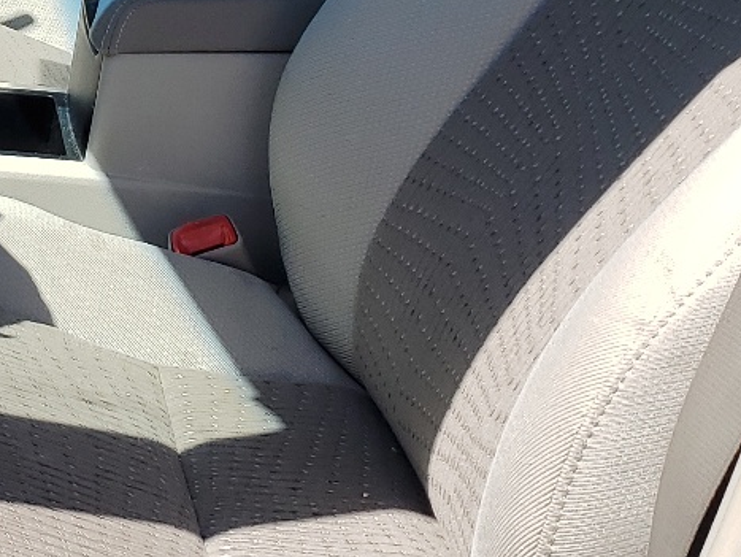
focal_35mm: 89
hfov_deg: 21.0
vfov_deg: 16.3
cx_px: -63
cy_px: 19
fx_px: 1907
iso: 50
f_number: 1.5
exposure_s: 1/1667
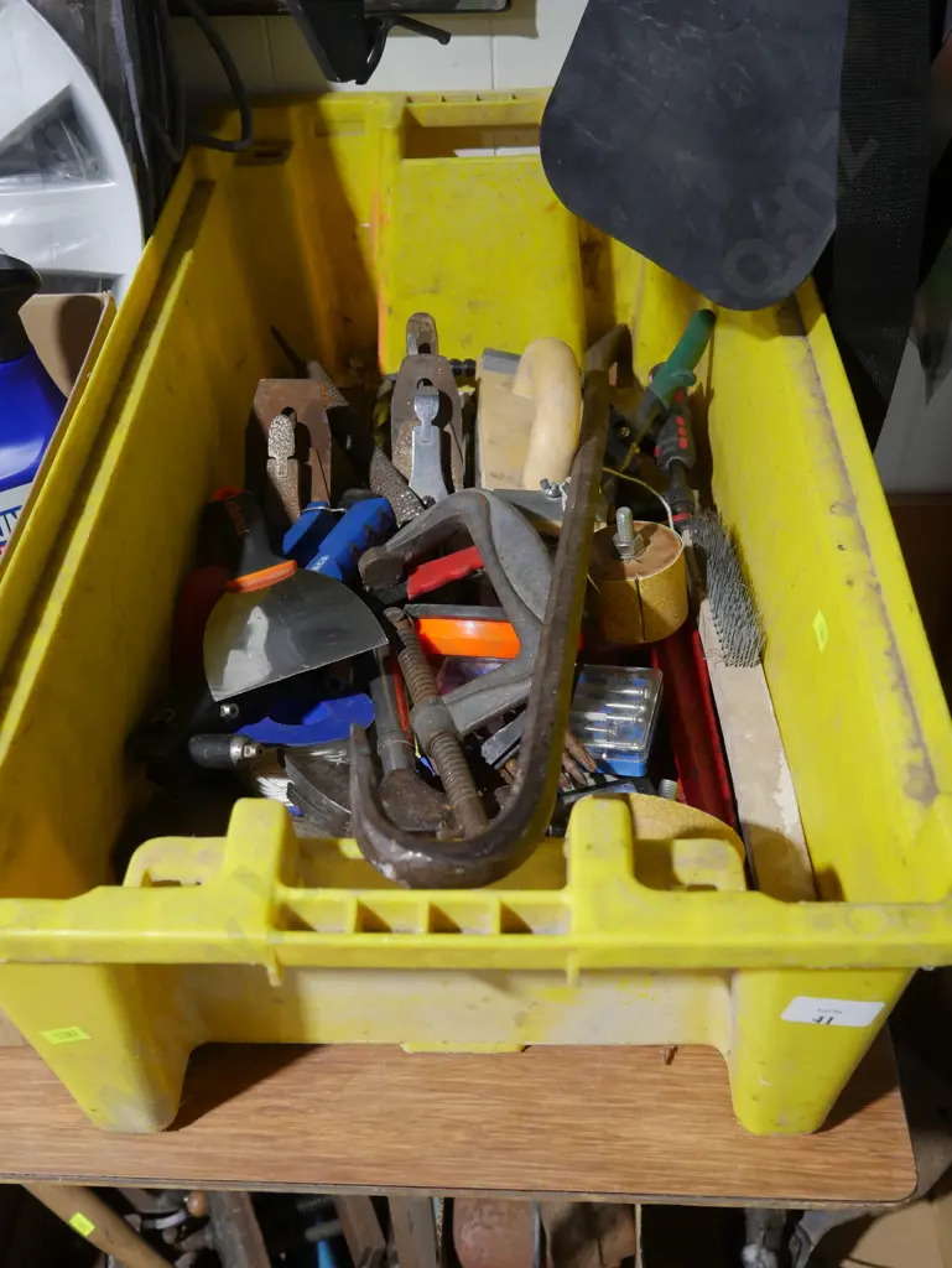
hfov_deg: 37.8
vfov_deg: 49.0
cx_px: 476
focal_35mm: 38
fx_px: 1392
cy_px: 634
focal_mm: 19
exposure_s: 1/60
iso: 640
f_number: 4.1
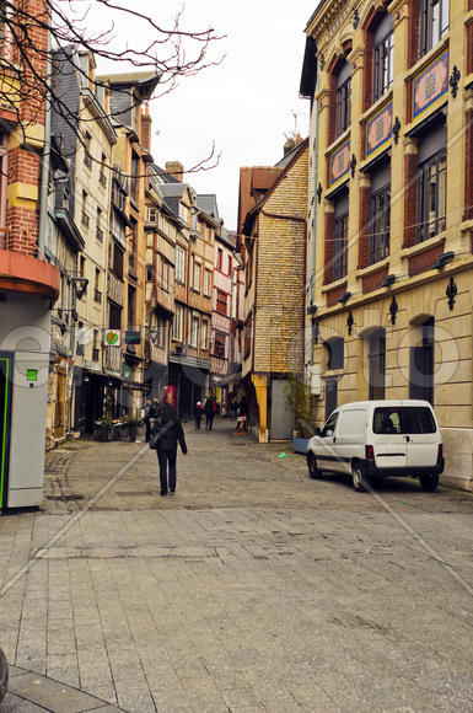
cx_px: 236
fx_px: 830
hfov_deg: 31.8
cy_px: 356
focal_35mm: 42
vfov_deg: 46.5
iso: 100
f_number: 5.6
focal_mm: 28
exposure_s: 1/350
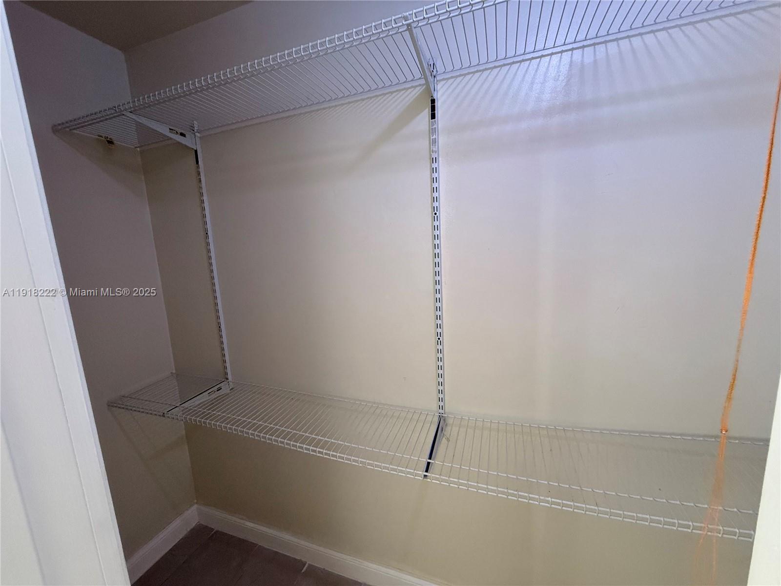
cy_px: 293
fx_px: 316
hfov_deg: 102.1
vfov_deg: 85.7
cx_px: 390
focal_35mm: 14
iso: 400
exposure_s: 1/77
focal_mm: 2.22
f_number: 2.2
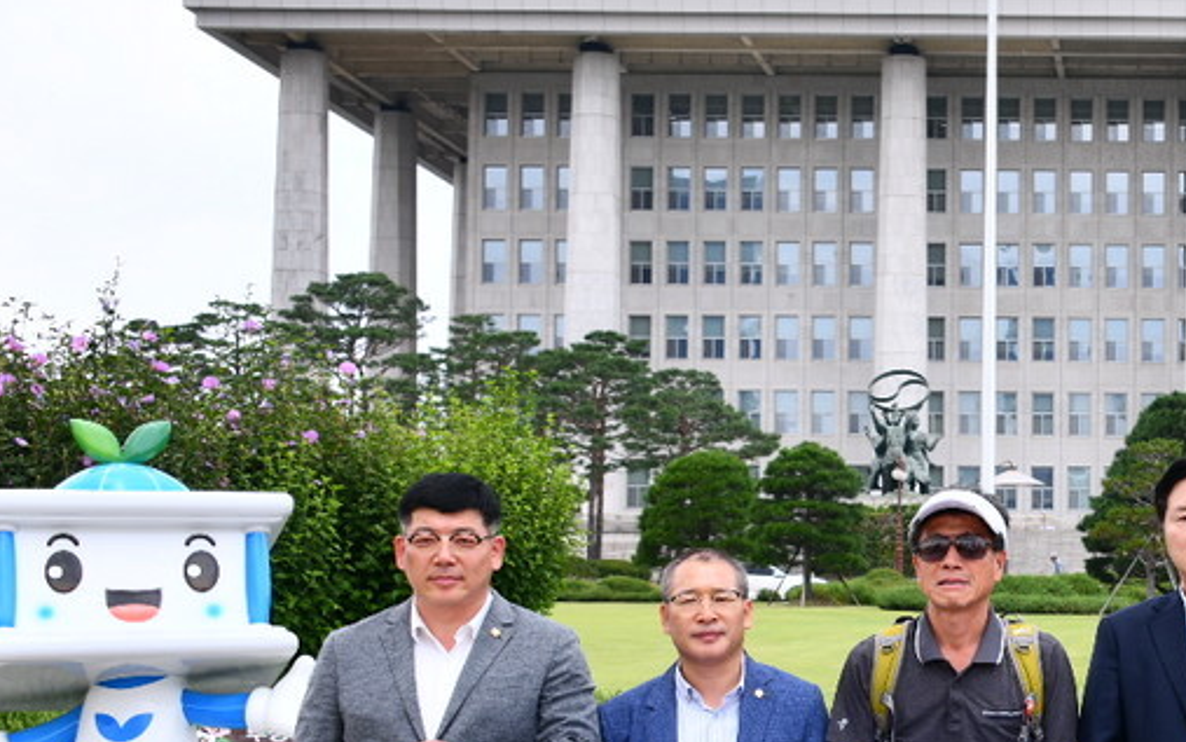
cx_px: 1212
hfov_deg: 26.9
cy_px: 518
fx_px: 2327
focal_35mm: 72
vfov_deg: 18.0
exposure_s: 1/160
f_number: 8
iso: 100
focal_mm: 28
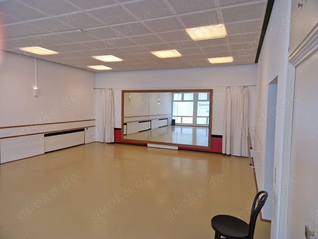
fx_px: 211
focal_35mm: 23
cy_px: 120
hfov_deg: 73.9
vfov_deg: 58.9
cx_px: 159
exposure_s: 1/100
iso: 50
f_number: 1.8
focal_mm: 5.4
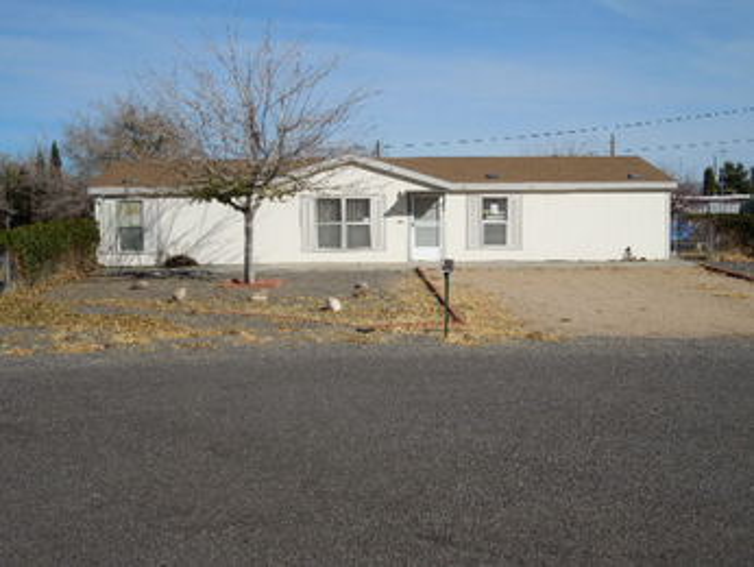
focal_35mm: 48
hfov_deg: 39.6
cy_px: 284
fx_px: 1046
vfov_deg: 30.3
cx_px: 377
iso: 100
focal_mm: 8.7
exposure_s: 1/500
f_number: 8
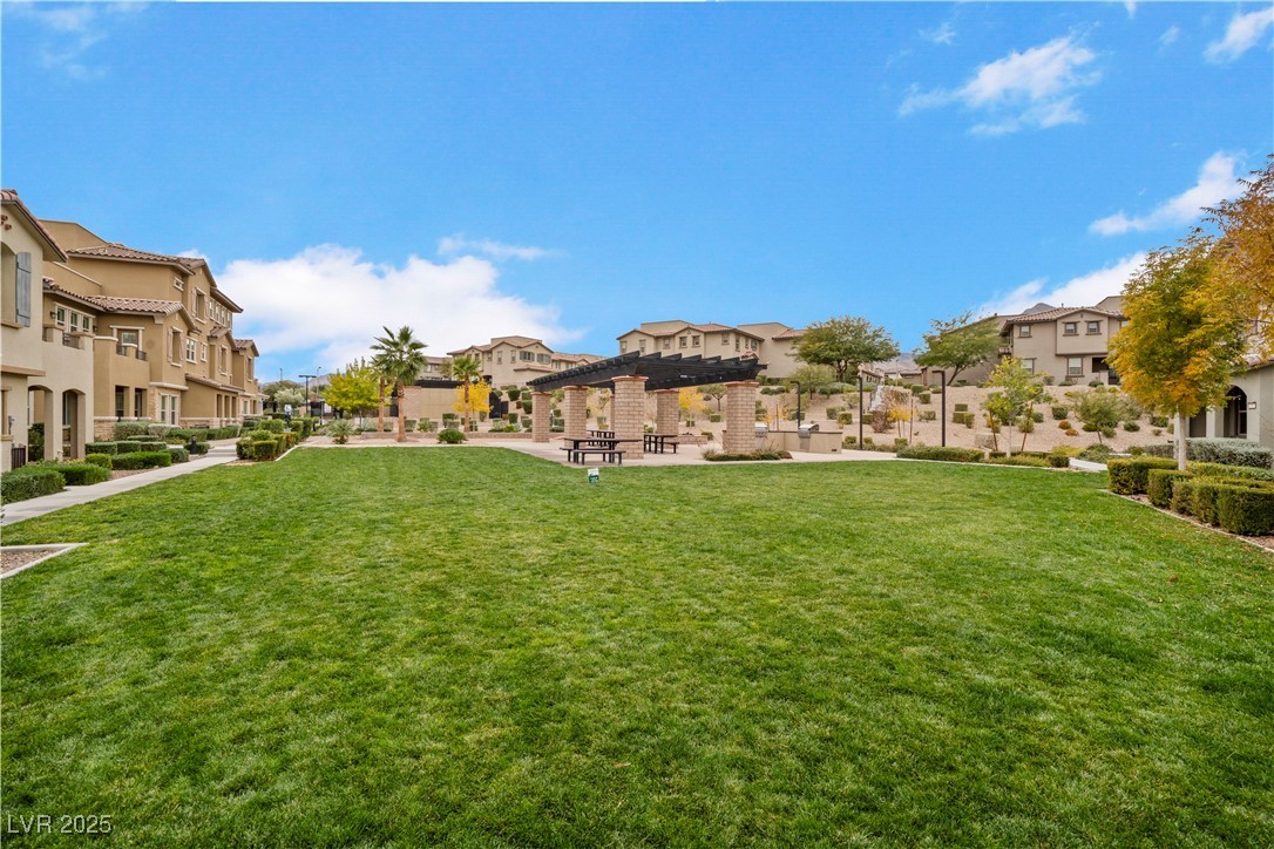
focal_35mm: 16
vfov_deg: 73.7
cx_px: 637
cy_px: 424
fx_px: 566
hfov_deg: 96.7
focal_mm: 16
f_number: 10
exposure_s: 1/250
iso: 500
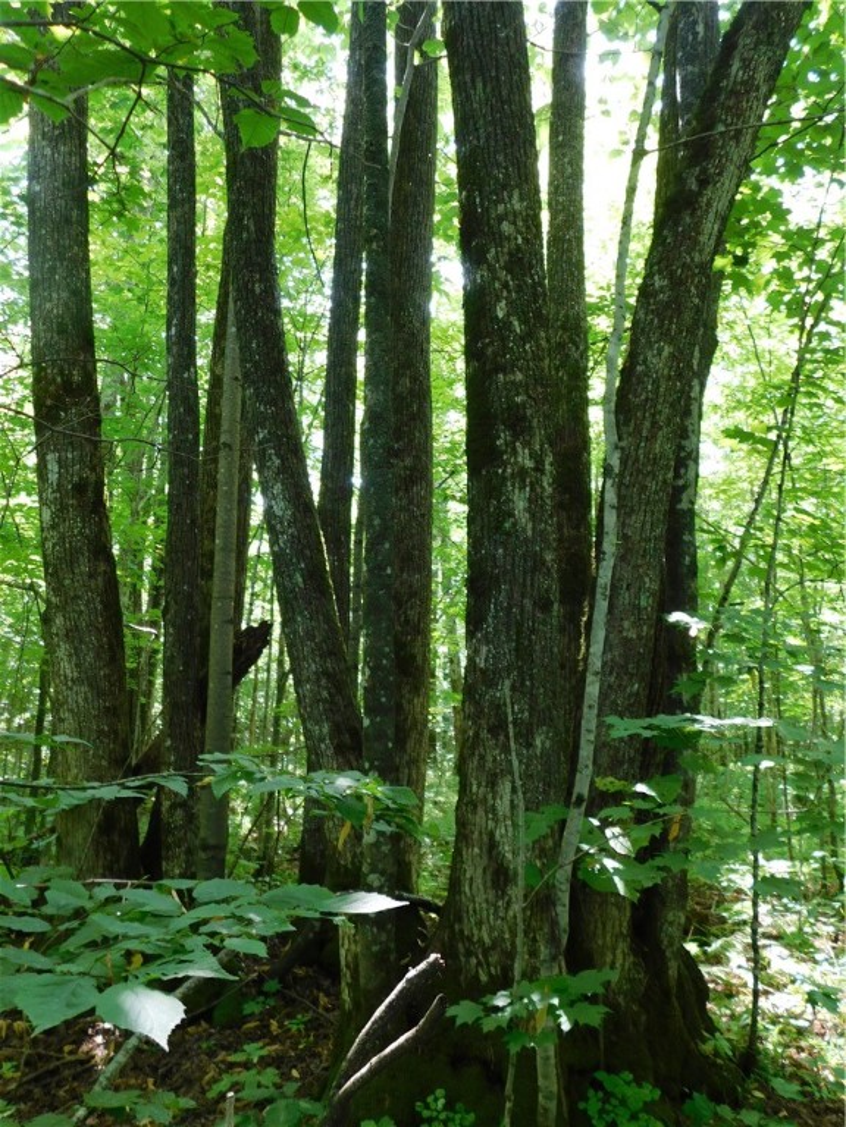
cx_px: 423
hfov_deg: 49.7
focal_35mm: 28
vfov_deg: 63.4
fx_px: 912
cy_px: 564
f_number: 3.2
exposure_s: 1/30
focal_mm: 4.9
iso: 200
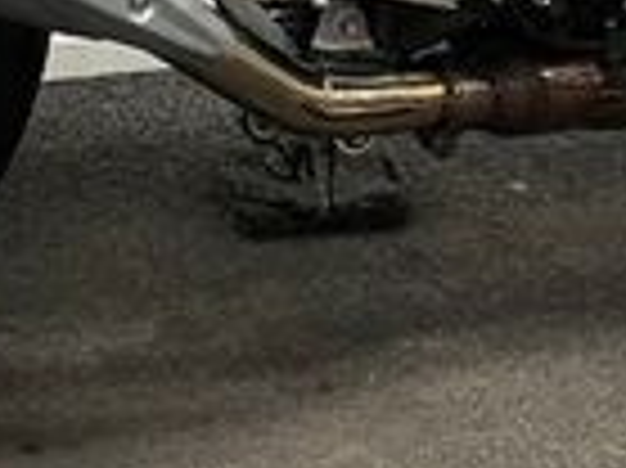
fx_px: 2168
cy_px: -405
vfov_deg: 11.4
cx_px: 297
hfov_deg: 16.4
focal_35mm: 120
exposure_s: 1/50
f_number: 1.6
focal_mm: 5.1
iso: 100
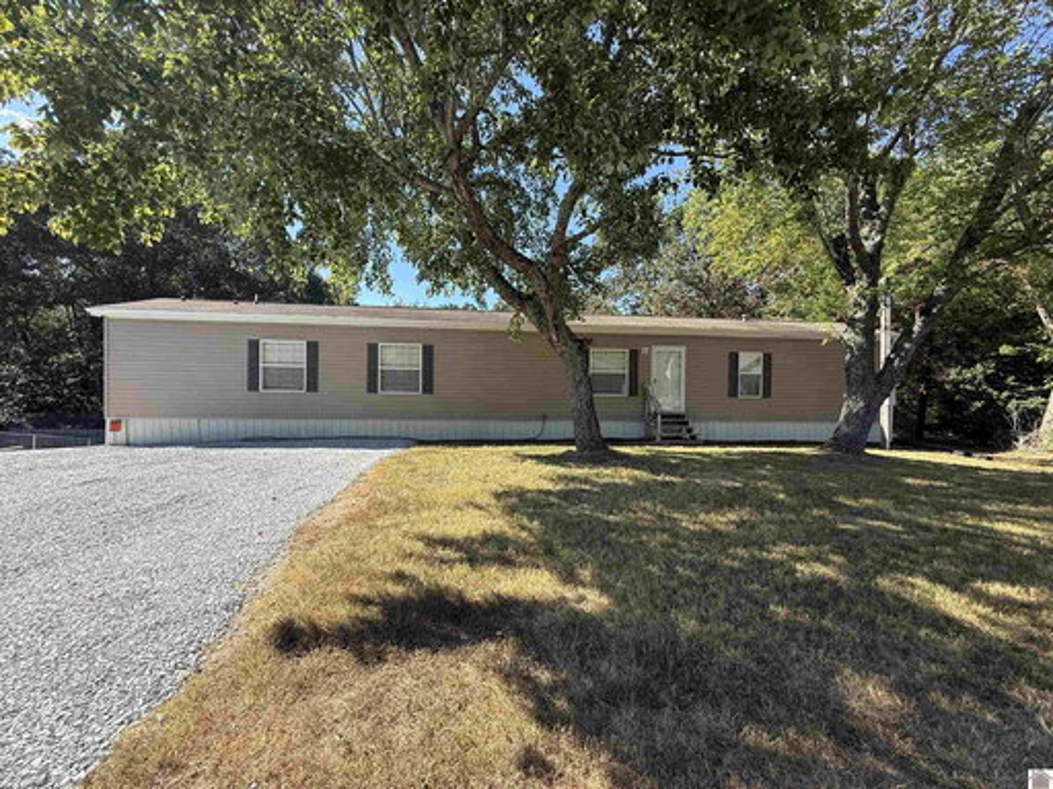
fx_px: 426
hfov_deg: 102.1
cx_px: 526
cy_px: 394
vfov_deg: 85.7
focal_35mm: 14
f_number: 2.2
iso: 64
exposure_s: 1/841
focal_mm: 2.22
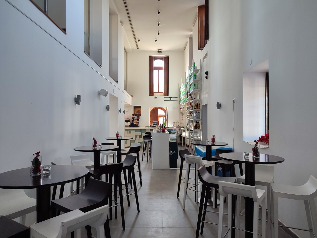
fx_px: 220
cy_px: 119
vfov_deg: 56.8
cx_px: 158
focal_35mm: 24
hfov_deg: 71.6
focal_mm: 5.89
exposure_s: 1/33
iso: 156
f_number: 1.89
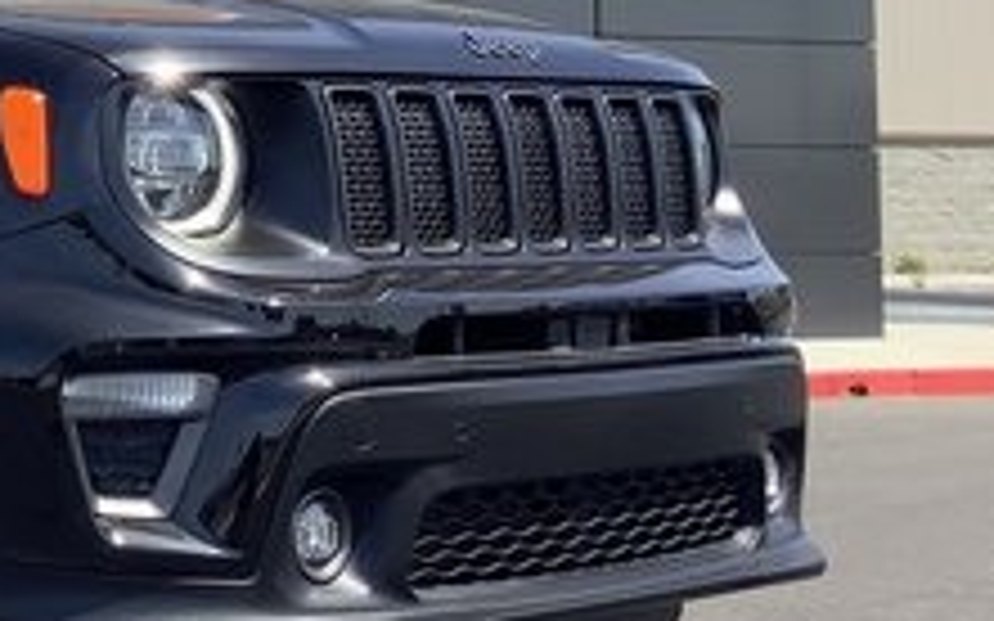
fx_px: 2573
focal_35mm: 95
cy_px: 72
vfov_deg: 13.6
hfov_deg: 19.9
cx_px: -342
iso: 25
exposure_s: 1/562
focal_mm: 3.3
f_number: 2.4
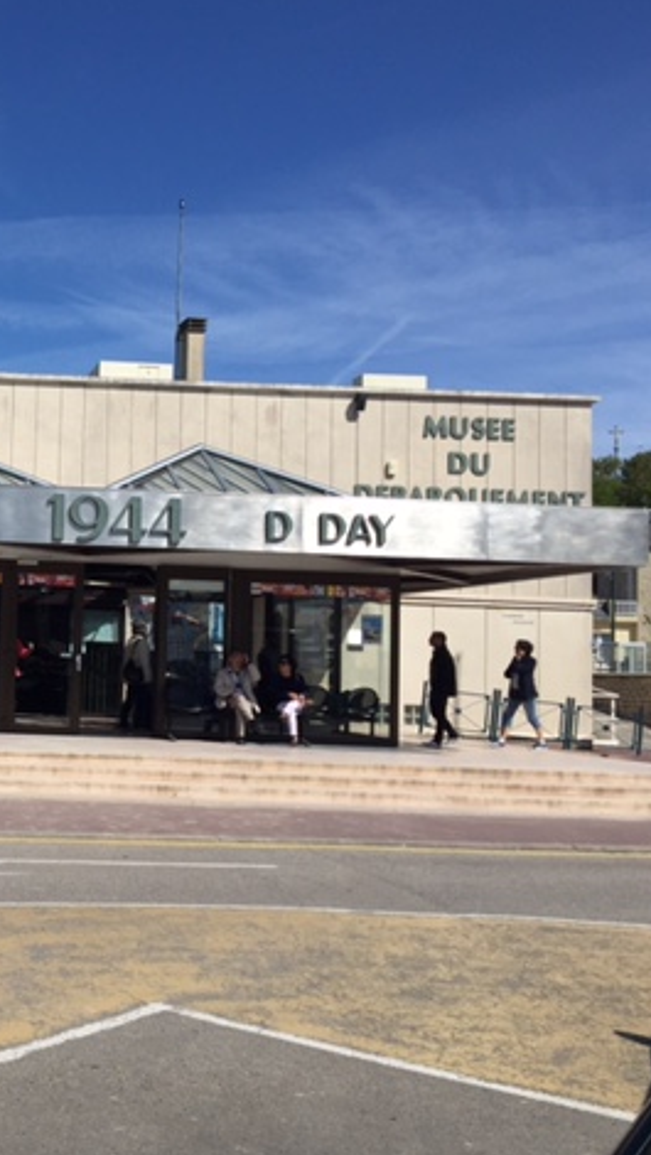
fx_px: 1317
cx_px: -96
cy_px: 580
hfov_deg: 25.4
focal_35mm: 43
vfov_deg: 47.3
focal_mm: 4.15
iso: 32
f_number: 2.2
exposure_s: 1/3968
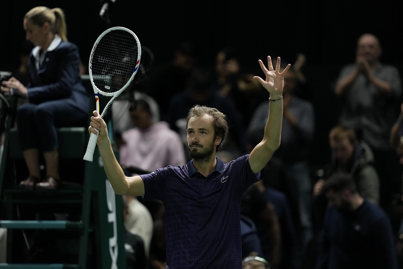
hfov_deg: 6.9
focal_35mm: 300
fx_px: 3358
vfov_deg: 4.6
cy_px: 134
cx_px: 202
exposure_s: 1/1250
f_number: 2.8
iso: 3200
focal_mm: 300
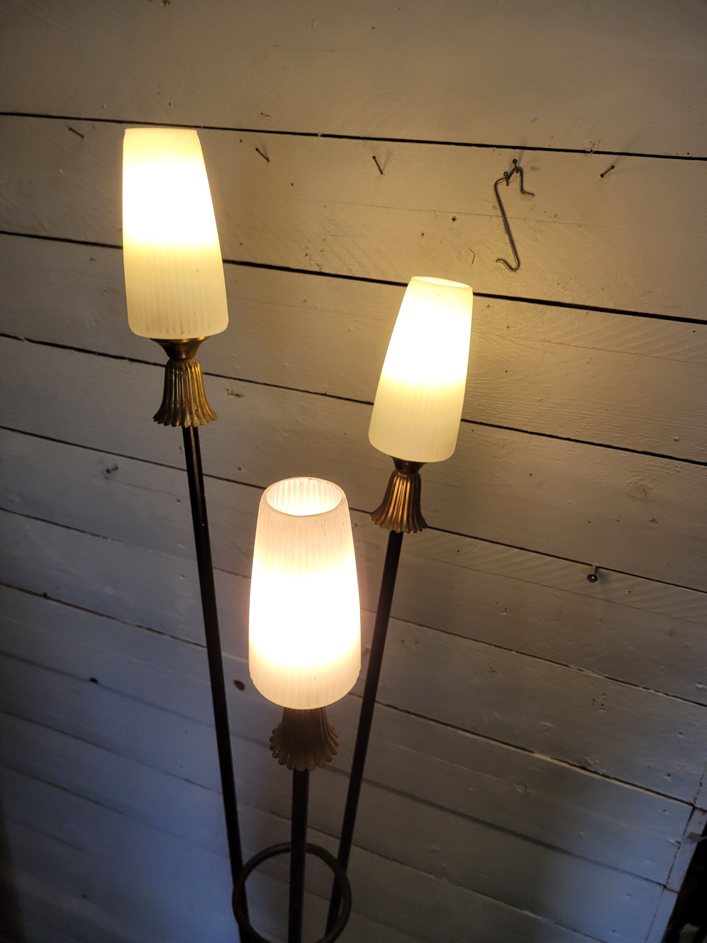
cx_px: 354
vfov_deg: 67.3
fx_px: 708
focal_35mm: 26
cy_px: 472
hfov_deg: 53.1
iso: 40
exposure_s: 1/112
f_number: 1.8
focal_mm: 5.4
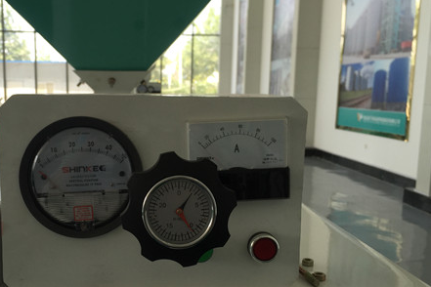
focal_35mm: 41
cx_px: 156
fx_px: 491
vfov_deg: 32.6
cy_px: 164
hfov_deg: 46.9
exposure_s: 1/201
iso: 32
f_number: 2.2
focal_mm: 4.15
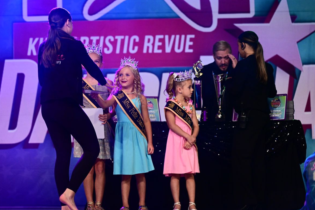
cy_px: 88
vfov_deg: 7.9
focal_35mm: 174
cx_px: 123
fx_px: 1522
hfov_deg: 11.8
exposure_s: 1/800
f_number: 2.8
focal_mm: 135
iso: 2500
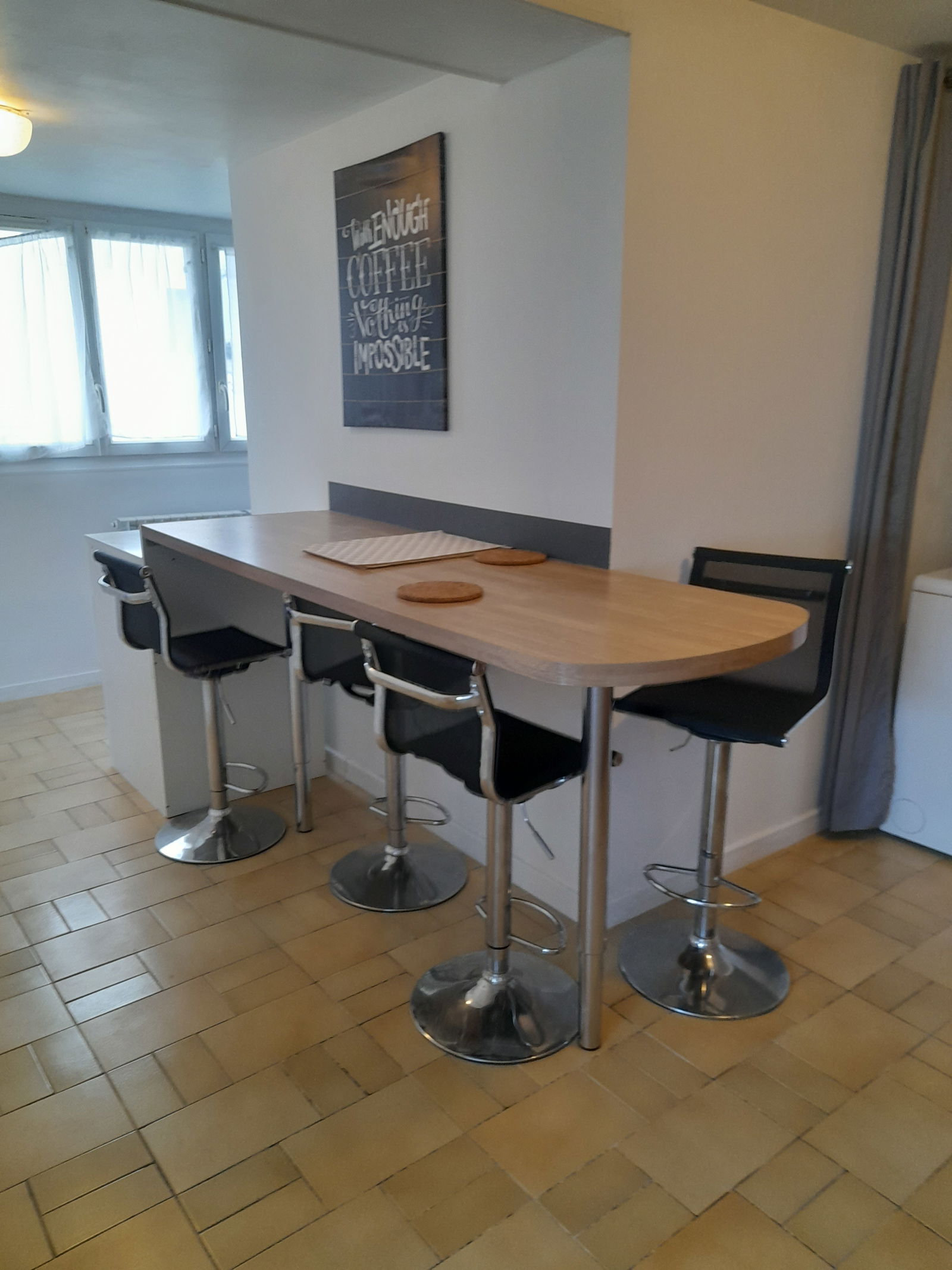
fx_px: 917
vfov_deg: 69.4
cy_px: 635
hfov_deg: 54.9
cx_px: 476
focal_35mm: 25
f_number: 2
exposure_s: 1/50
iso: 200
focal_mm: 4.6
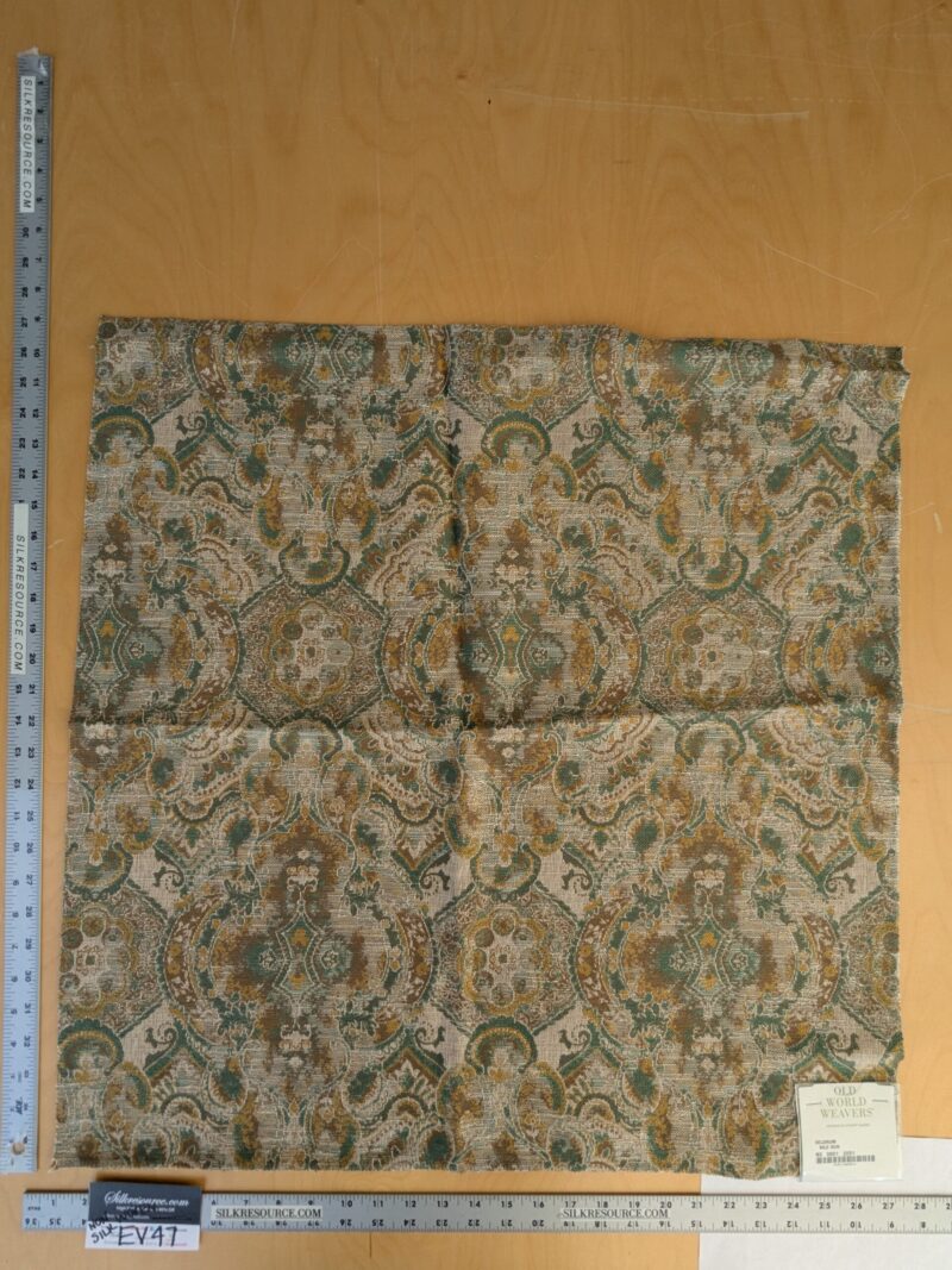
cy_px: 635
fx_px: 587
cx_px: 476
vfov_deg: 94.5
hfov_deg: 78.1
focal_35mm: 16
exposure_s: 1/327
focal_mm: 2.35
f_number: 2.2
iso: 32
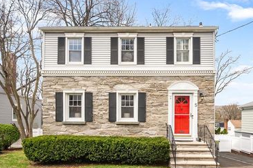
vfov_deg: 54.9
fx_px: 161
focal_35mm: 23
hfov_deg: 76.1
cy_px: 93
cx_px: 129
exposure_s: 1/200
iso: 100
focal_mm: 17
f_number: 8
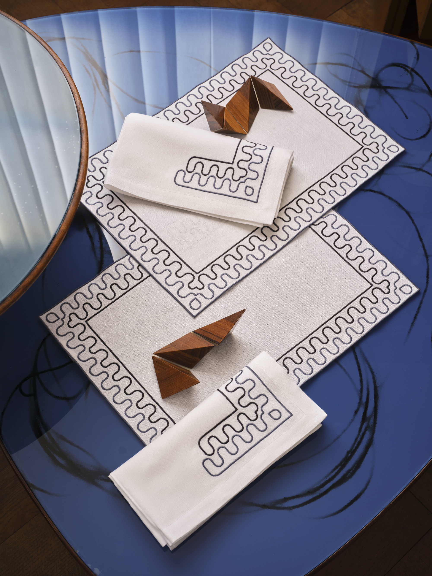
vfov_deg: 38.2
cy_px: 288
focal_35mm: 50
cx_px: 216
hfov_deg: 29.1
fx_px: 832
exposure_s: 1/2.5
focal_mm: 63.7
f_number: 11
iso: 400
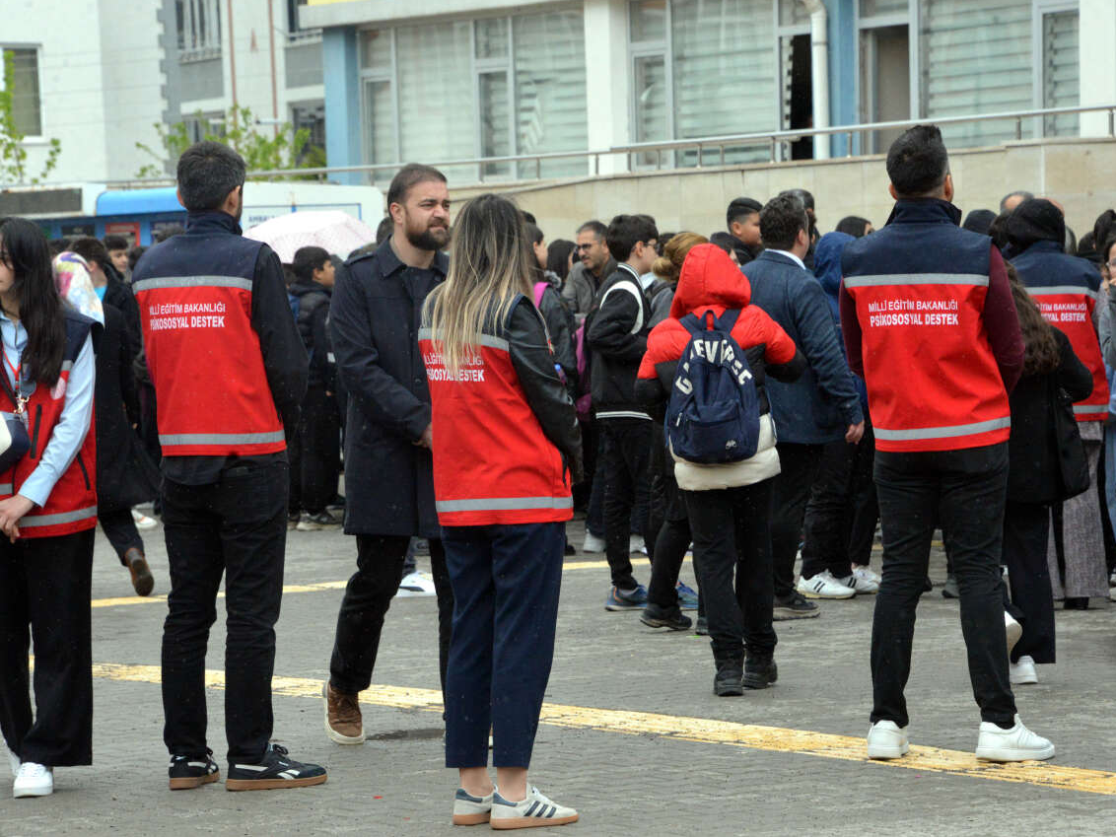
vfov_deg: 8.5
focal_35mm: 174
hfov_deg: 11.4
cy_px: 417
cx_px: 568
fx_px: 5610
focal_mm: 160
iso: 5000
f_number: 11
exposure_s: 1/2000
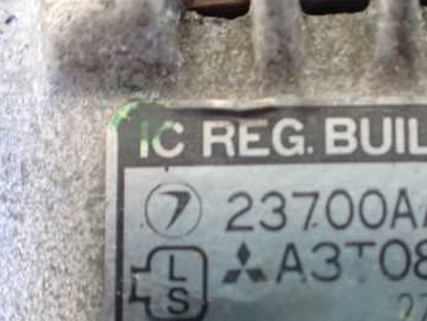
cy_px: 213
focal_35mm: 51
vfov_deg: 28.4
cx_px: 308
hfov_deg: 36.8
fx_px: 629
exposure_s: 1/30
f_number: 2.3
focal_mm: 5.4
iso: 800
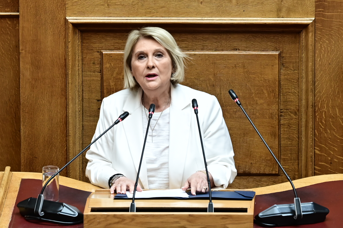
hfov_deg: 7.9
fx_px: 2496
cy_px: 114
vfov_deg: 5.2
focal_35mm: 262
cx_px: 172
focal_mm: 175
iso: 800
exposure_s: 1/320
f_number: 4.5
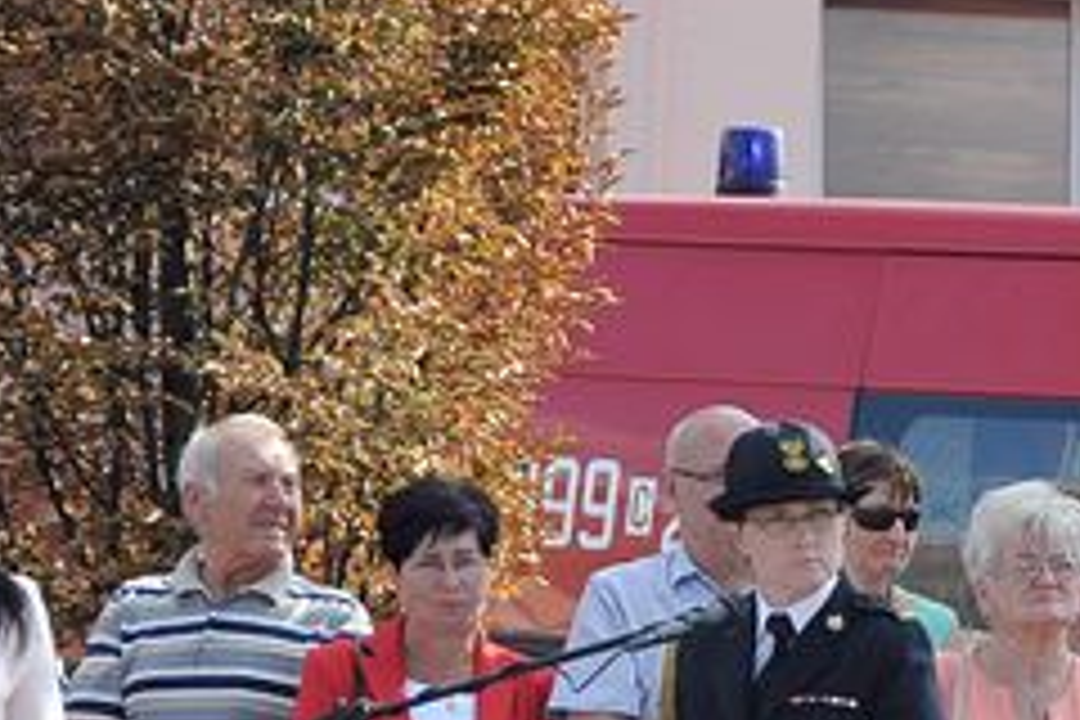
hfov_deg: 4.8
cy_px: 1136
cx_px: 1422
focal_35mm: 425
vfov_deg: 3.2
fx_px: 12749
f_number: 5.6
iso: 400
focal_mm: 80
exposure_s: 1/500
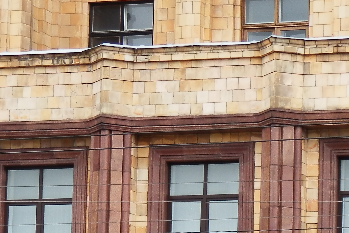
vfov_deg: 5.6
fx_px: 2375
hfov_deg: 8.4
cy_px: 237
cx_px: 235
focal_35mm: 245
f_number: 4.6
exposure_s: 1/125
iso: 80
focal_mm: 14.4
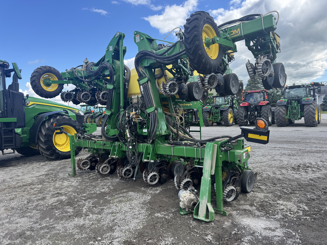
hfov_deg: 71.6
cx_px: 164
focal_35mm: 24
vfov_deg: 56.8
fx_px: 227
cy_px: 122
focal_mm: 6.76
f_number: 1.78
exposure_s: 1/1151
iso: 80
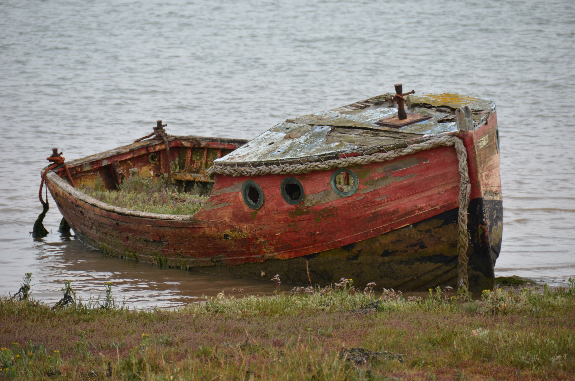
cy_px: 190
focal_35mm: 300
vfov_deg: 4.6
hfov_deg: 6.9
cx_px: 288
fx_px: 4782
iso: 200
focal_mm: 200
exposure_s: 1/200
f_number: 5.6
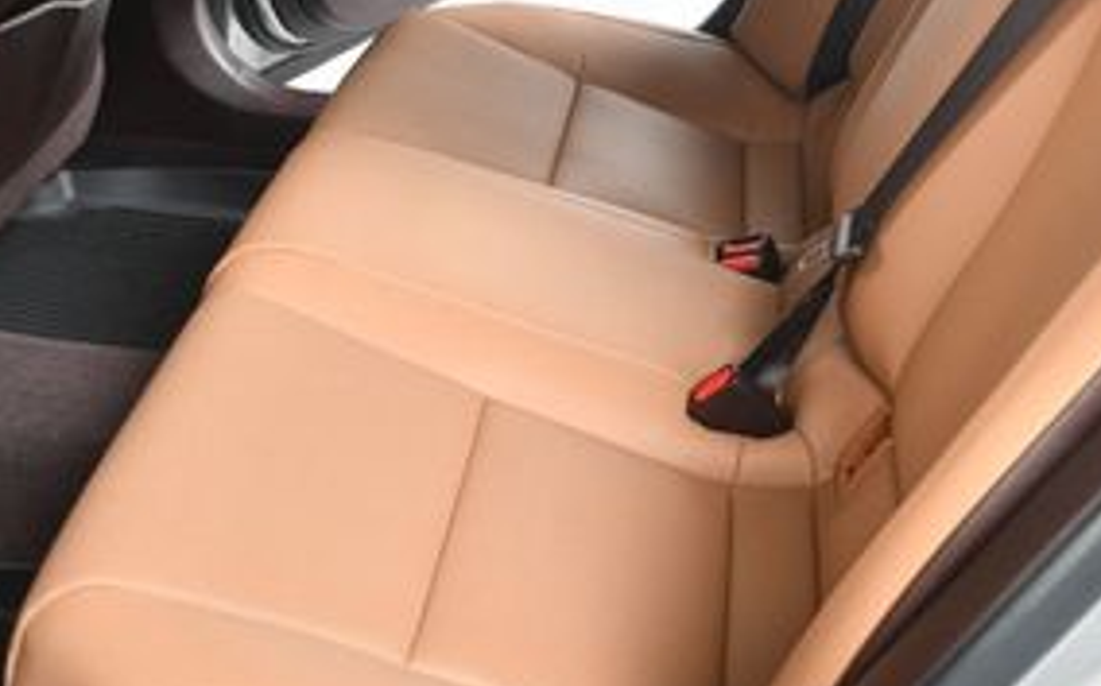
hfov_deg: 33.0
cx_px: 585
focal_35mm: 62
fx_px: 1859
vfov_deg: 20.8
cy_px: 229
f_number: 4
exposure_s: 1/160
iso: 100
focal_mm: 18
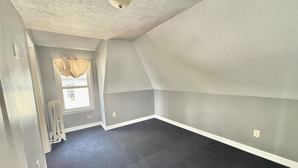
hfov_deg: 99.4
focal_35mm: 16
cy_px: 99
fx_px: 126
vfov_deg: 66.6
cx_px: 145
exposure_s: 1/60
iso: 500
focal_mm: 2.22
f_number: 2.2
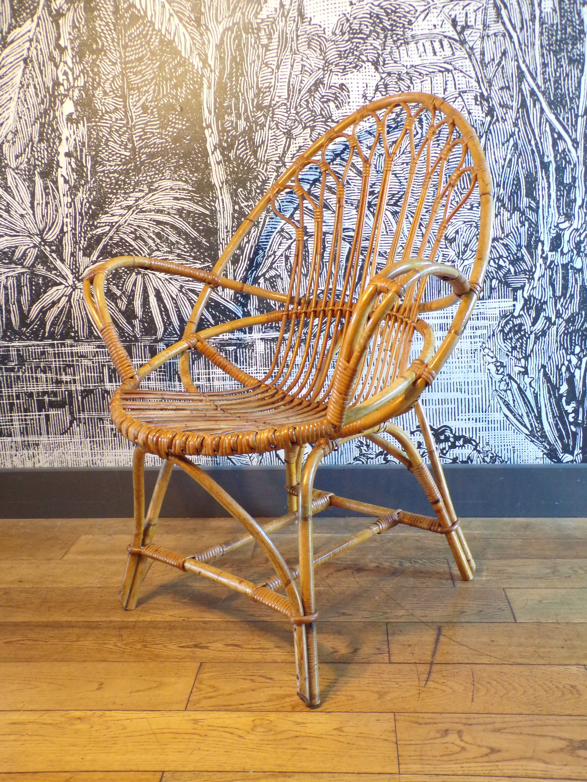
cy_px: 391
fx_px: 724
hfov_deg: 44.2
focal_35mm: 32
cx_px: 294
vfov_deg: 56.8
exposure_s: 1/17
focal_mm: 5.8
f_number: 3.2
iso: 400
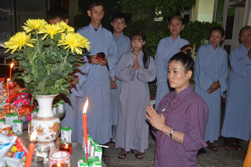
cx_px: 126
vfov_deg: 34.1
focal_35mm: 39
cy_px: 84
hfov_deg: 49.6
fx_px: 271
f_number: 5
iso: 1000
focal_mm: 26
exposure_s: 1/60
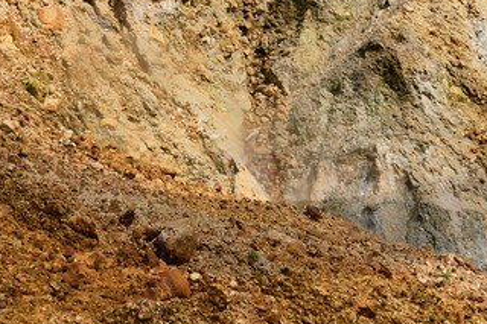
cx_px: 277
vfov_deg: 10.4
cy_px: -356
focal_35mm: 120
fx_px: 1622
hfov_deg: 17.1
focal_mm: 24
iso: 200
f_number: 13
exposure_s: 1/250
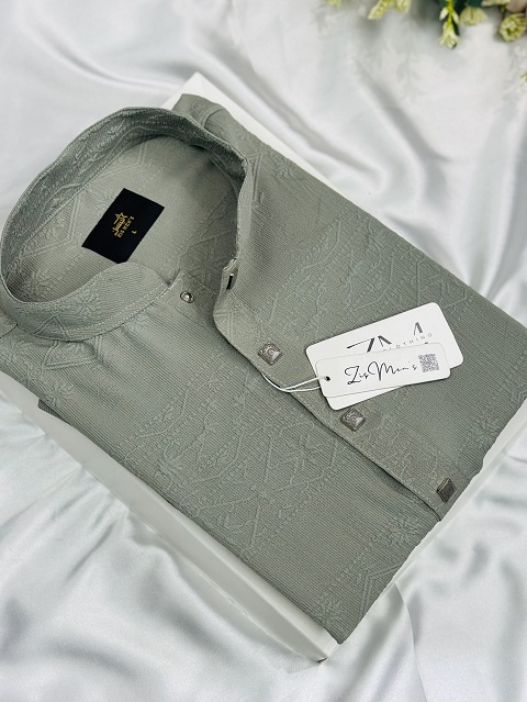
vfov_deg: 39.6
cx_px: 264
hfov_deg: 30.3
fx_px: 973
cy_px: 351
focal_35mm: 48
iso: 80
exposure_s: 1/180
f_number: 1.78
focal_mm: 6.86
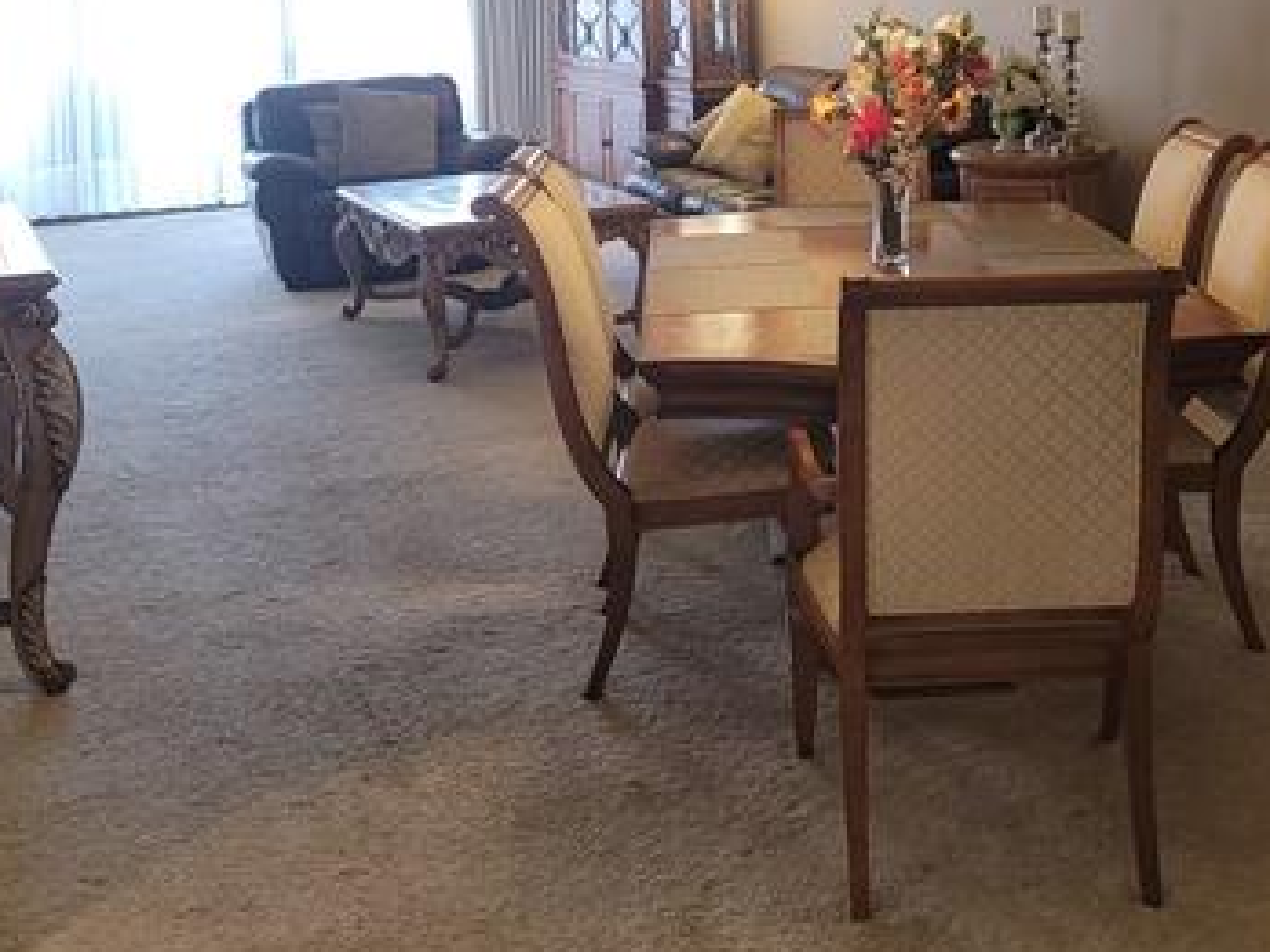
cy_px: 95
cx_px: 836
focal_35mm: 46
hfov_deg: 40.8
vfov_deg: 30.2
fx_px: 1688
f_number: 1.8
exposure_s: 1/40
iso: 100
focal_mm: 7
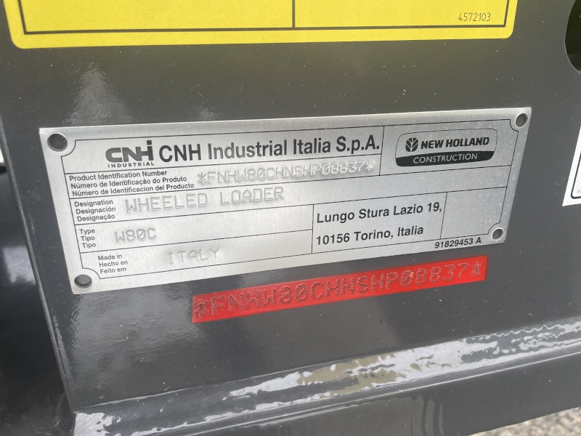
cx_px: 290
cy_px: 218
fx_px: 436
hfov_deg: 67.3
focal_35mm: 26
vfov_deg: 53.1
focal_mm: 4.2
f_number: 1.6
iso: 32
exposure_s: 1/428
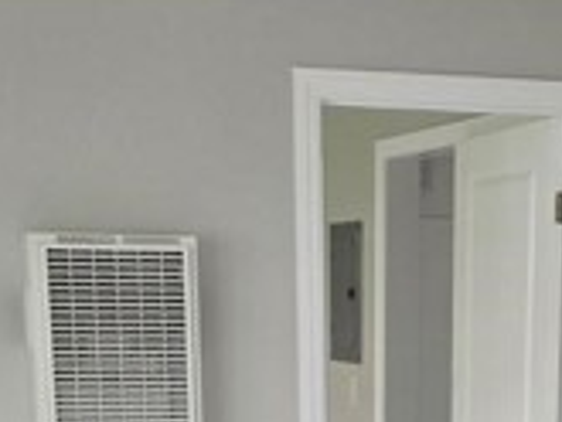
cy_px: 660
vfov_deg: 15.2
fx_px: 1446
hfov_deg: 21.9
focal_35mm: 89
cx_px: 364
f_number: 1.7
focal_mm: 6.3
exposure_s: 1/180
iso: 160
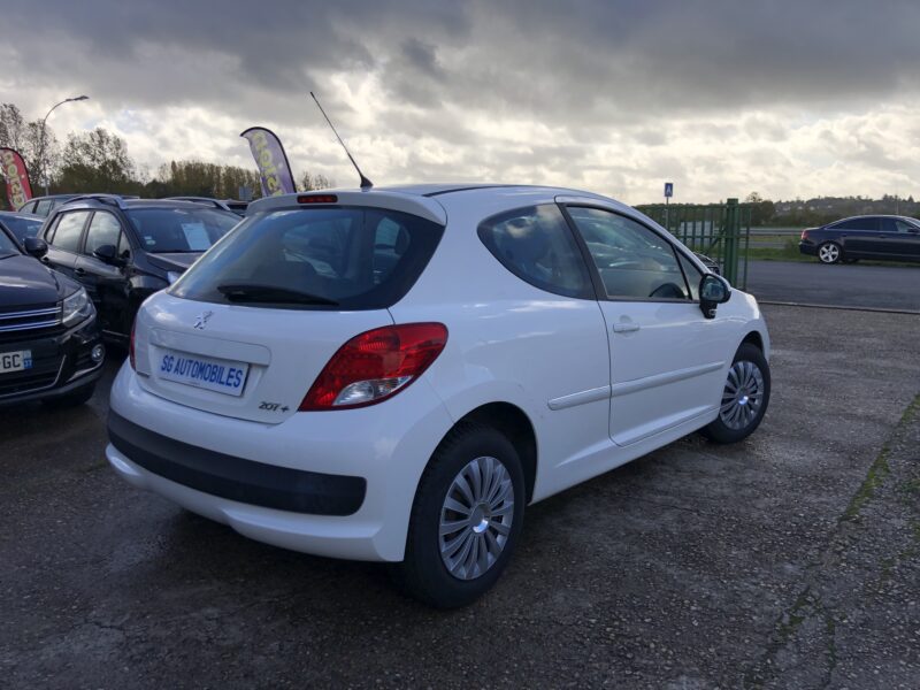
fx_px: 744
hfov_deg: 63.4
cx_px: 460
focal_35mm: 28
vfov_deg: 49.7
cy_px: 345
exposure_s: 1/1297
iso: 20
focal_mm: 4
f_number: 1.8
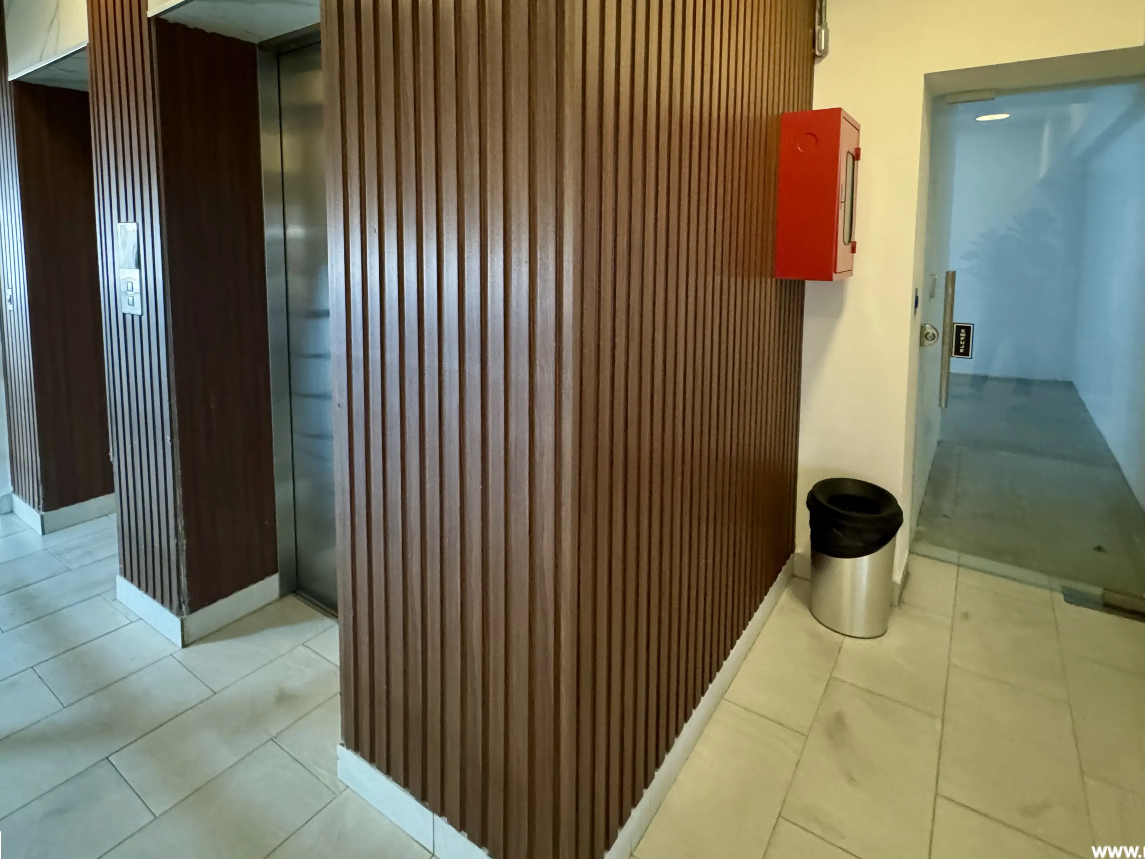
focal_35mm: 19
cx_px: 538
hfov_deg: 84.6
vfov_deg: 67.0
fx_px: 628
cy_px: 294
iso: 1250
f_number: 2.2
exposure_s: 1/40
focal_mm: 2.22
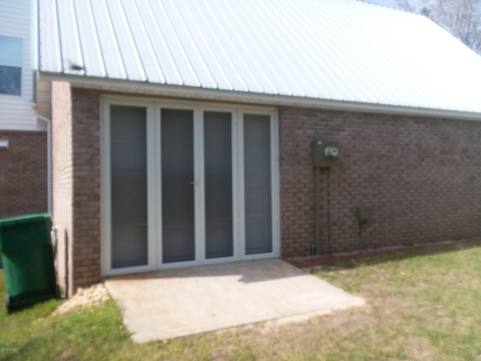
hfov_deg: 61.7
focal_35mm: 29
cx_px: 240
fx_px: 403
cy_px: 180
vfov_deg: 48.2
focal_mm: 2.47
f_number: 1.9
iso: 40
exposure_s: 1/916
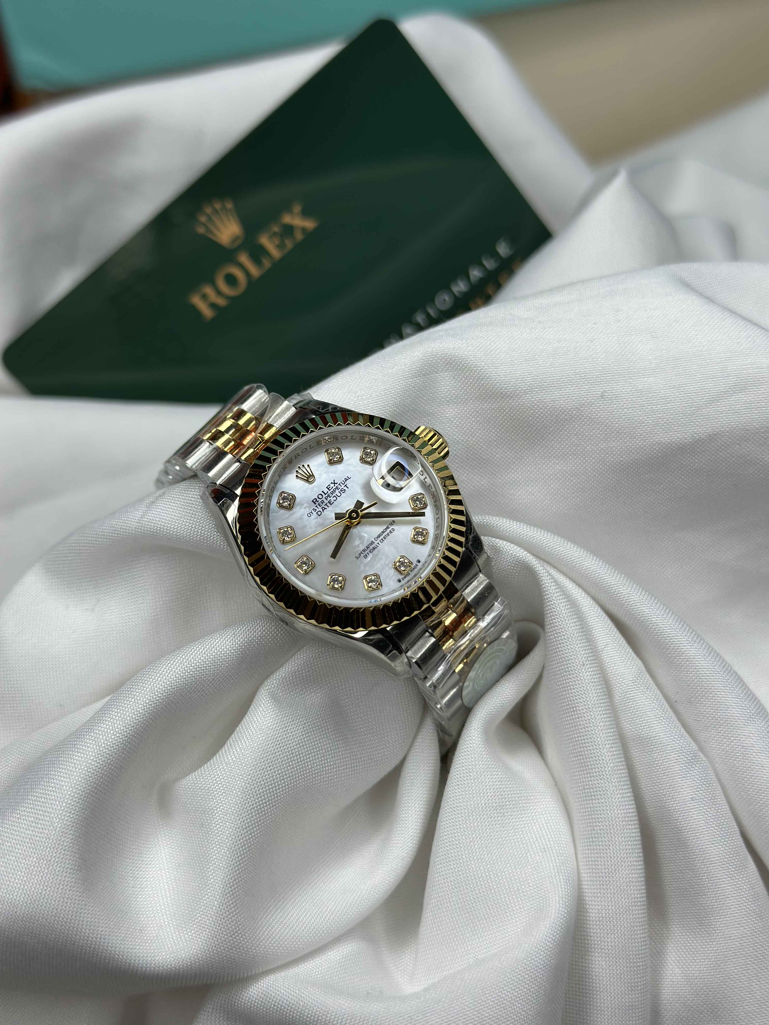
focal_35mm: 48
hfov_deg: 30.3
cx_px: 384
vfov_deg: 39.7
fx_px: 1422
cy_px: 512
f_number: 1.78
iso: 80
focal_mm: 6.86
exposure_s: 1/638
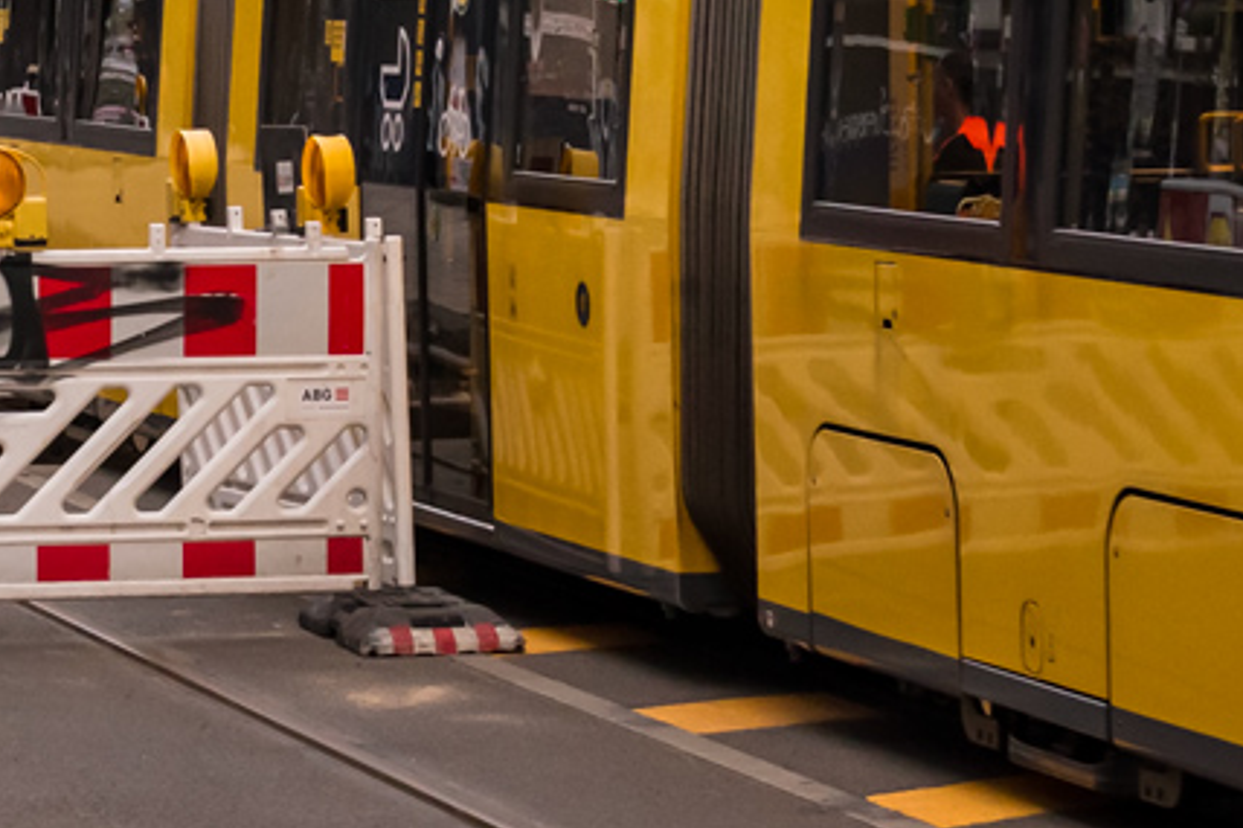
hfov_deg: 11.6
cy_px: -354
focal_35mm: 177
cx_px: 465
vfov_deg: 7.6
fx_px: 6098
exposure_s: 1/125
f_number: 7.1
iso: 1000
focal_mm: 35
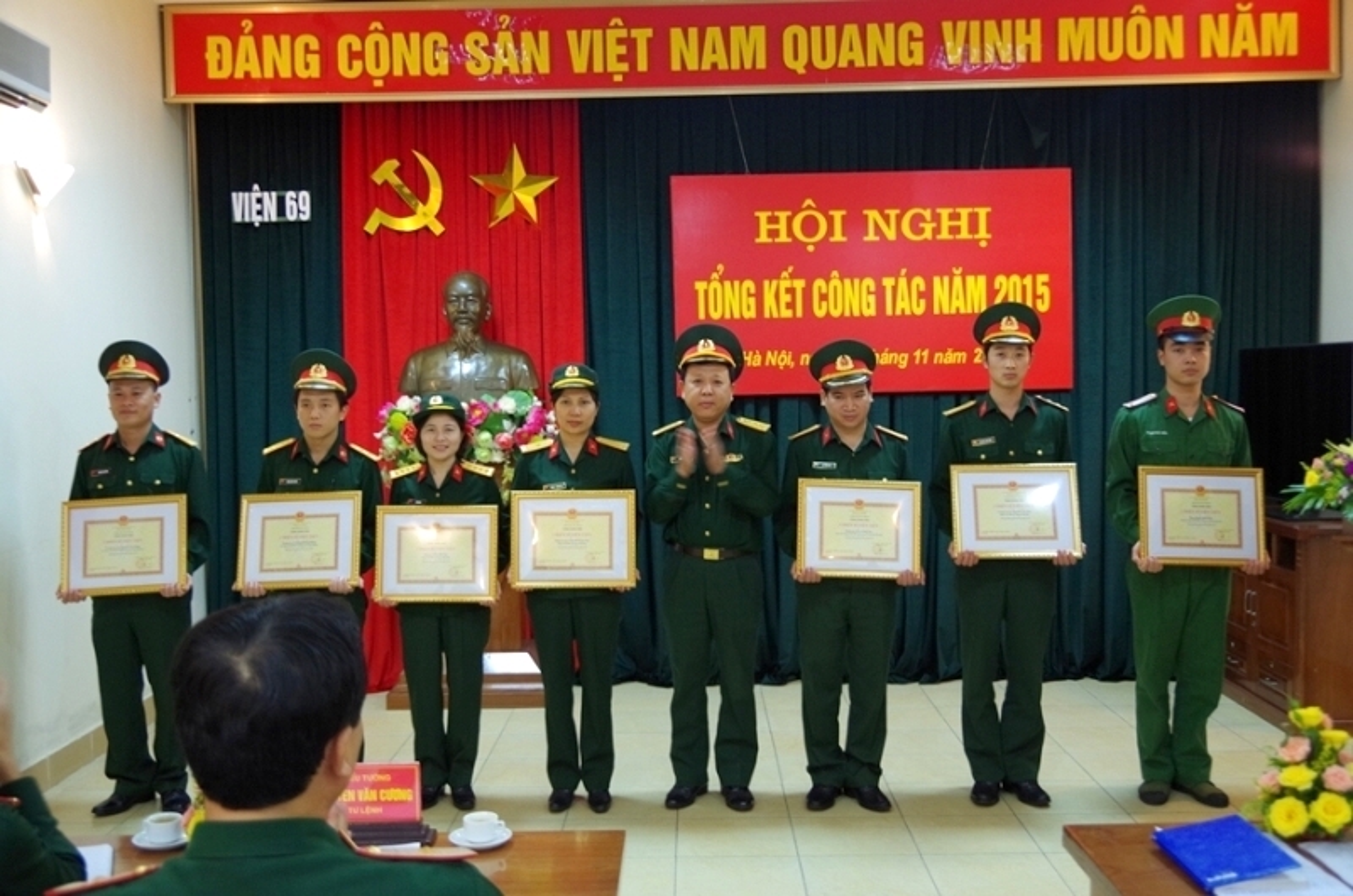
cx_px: 676
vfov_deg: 36.7
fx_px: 1350
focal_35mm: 36
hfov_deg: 53.2
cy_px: 448
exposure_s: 1/15
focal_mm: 24
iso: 800
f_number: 4
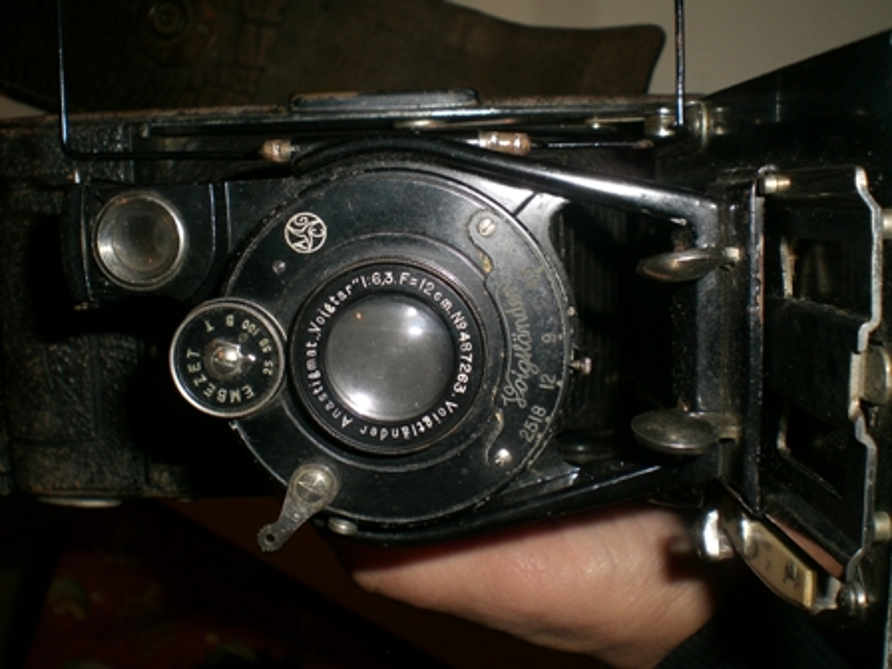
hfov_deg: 49.0
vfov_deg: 37.7
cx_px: 446
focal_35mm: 38
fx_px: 979
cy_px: 334
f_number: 4.4
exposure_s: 1/60
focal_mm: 6.3
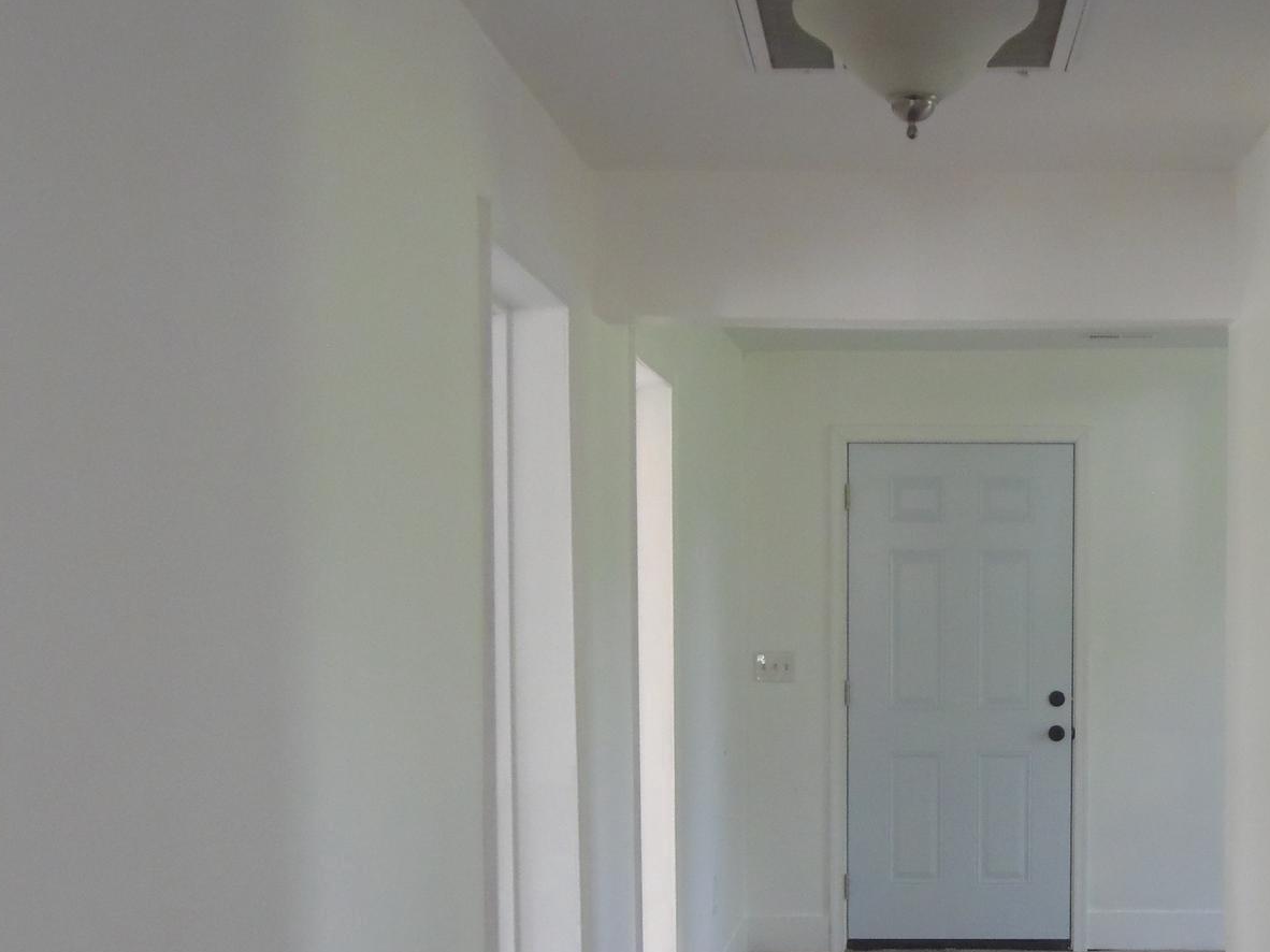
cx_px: 885
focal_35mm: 52
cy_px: 667
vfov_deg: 27.8
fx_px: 1907
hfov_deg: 36.3
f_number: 3.2
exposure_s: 1/30
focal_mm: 5.5
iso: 200
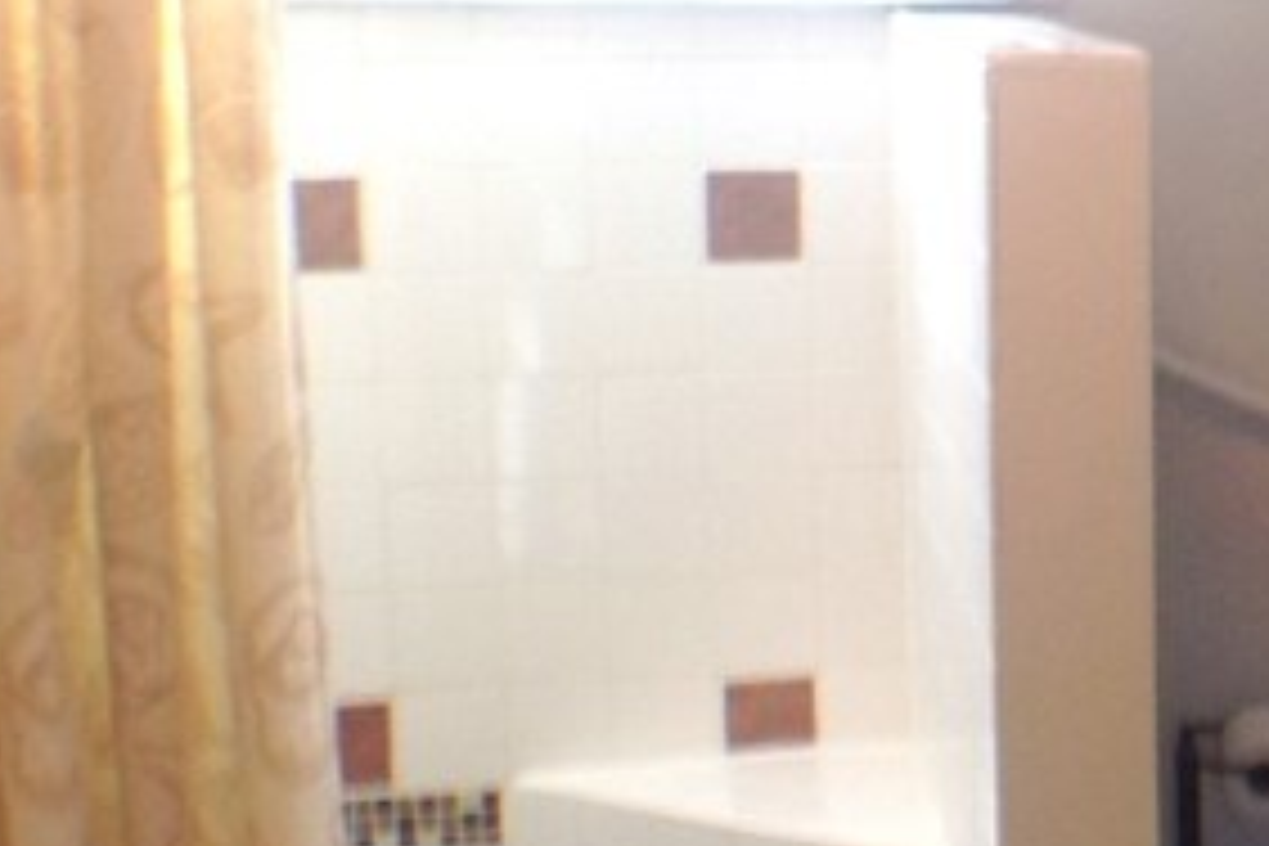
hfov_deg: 14.5
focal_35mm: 132
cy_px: 333
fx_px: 4653
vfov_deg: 10.4
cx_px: 1876
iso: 64
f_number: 2.4
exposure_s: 1/15
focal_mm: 4.28
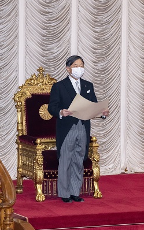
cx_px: 73
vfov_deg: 7.1
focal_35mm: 297
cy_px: 115
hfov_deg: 4.4
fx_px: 1864
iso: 5000
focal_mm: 290
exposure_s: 1/160
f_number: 6.3
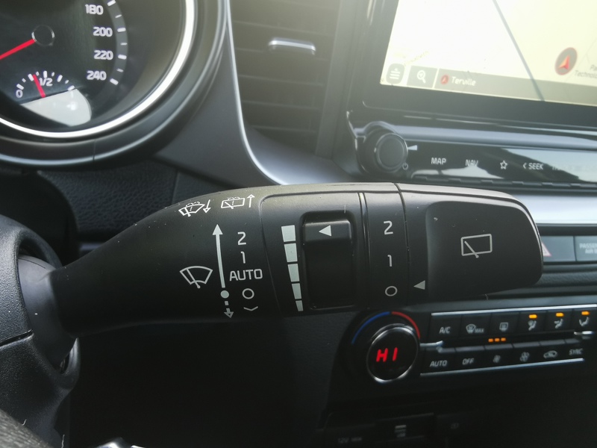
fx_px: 448
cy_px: 224
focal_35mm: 26
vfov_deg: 53.1
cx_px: 298
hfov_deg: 67.3
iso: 125
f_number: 2.2
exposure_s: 1/50
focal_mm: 2.26
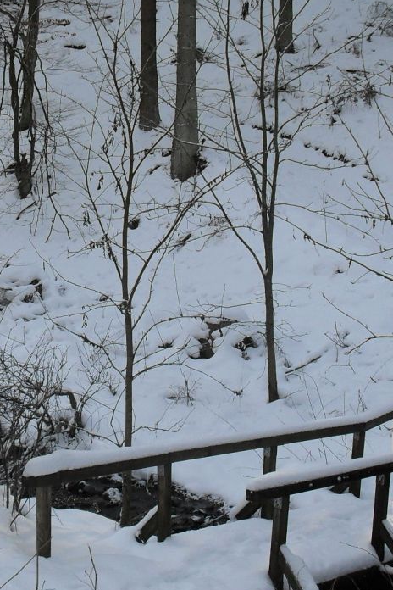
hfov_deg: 18.2
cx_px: 160
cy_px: 230
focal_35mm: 75
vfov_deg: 26.9
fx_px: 1228
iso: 100
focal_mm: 6.3
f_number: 3.2
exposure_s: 1/250
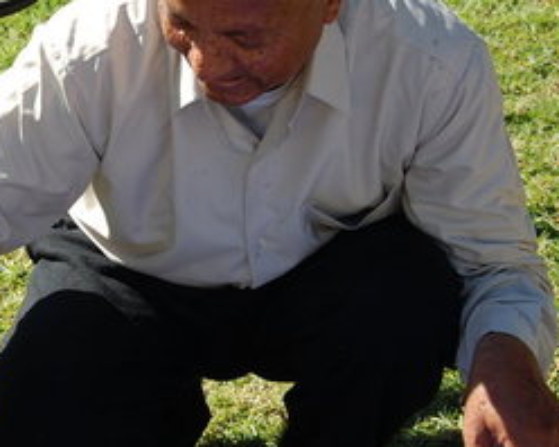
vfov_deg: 14.1
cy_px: 264
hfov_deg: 17.4
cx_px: 50
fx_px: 1802
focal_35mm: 109
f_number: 8
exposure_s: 1/250
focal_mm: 30
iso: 200
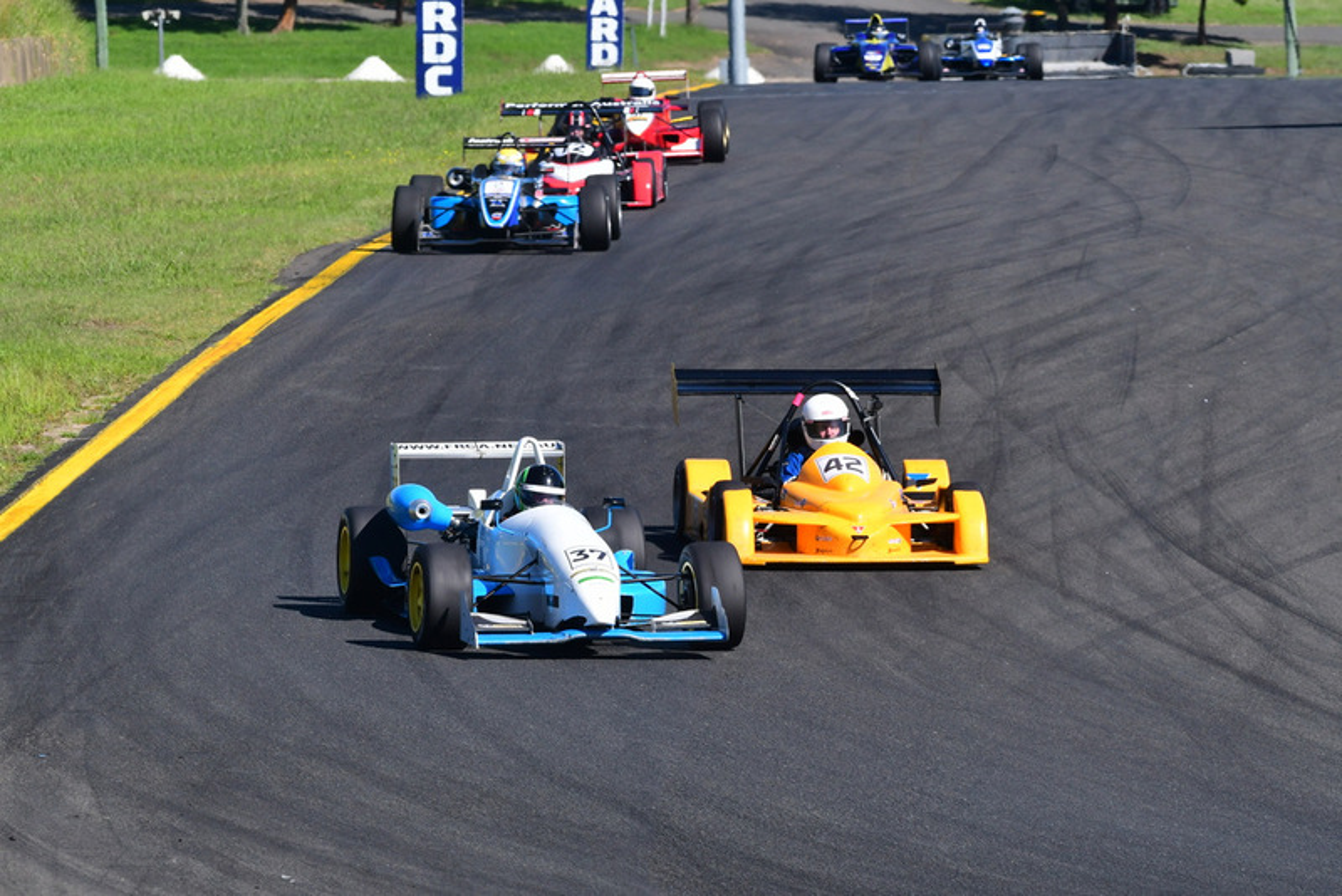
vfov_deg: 3.7
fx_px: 13983
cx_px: 671
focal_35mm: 375
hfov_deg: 5.5
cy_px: 448
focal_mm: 250
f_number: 11
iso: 500
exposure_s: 1/640
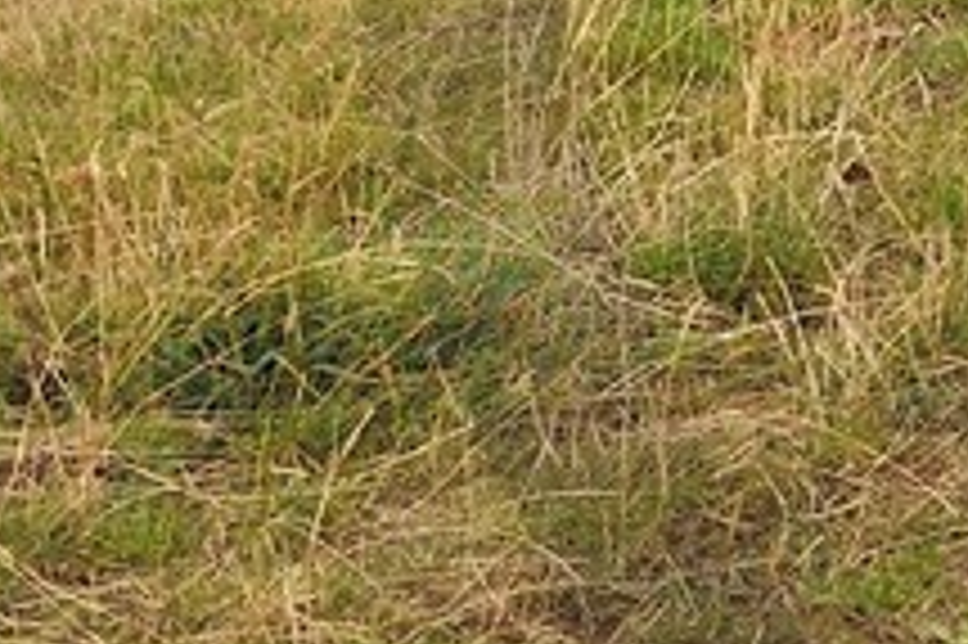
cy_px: -302
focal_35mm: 179
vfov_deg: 7.5
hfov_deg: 10.3
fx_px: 4809
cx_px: 2166
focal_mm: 24
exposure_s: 1/500
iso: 400
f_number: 10
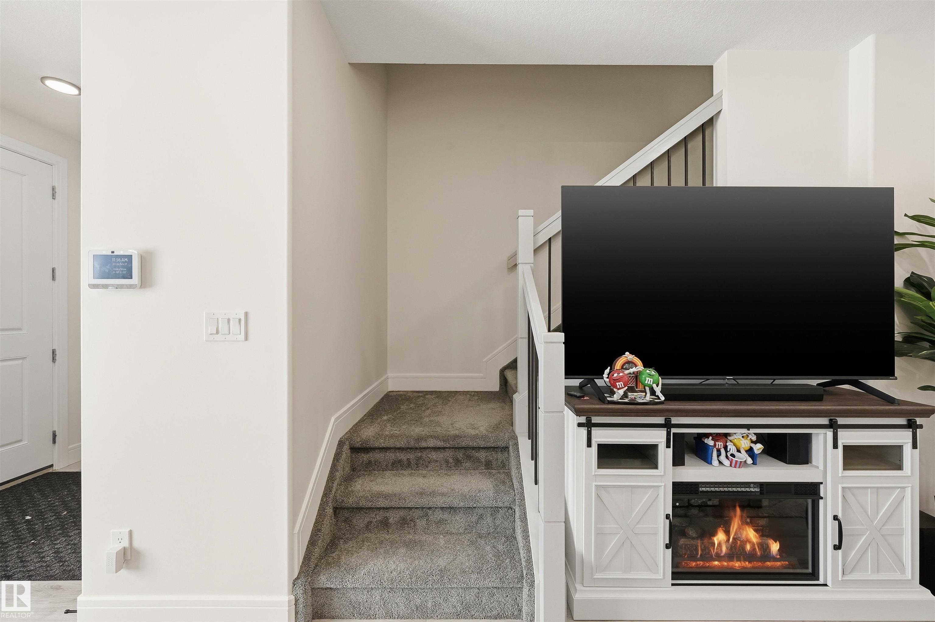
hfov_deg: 104.3
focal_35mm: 14
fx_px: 363
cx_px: 468
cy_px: 311
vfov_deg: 81.1
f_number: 8
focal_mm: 14
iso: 100
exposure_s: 1/20
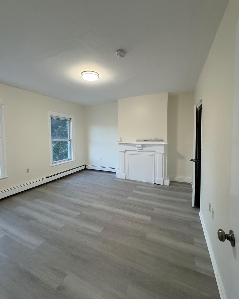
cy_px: 141
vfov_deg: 96.7
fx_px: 133
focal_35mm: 15
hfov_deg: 84.0
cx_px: 120
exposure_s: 1/120
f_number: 2.2
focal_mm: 2.22
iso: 200
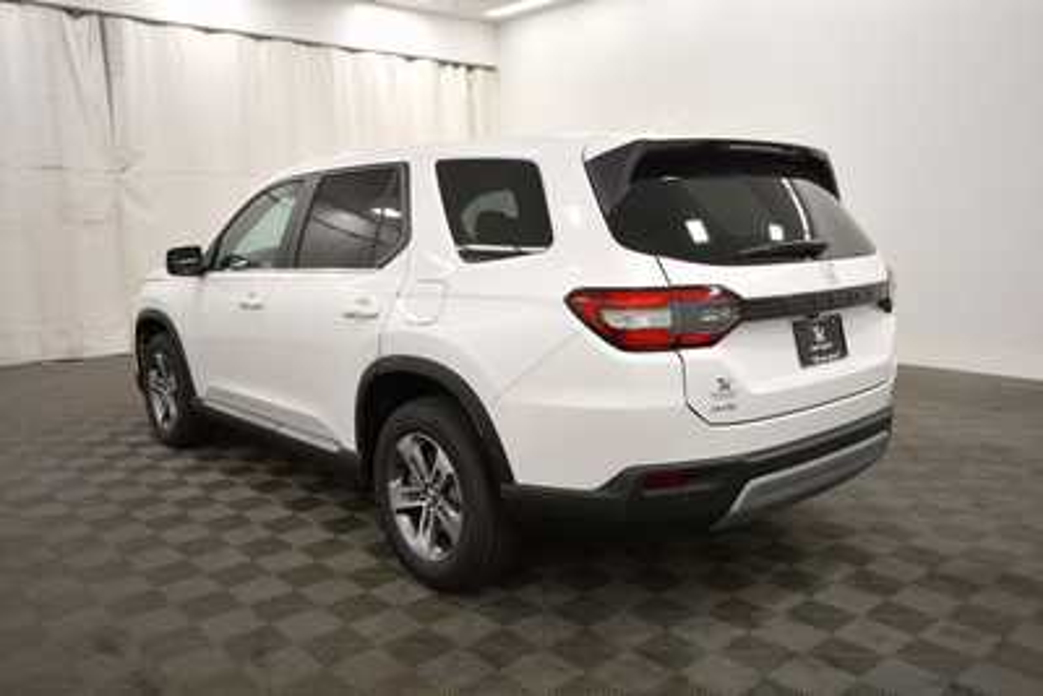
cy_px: 348
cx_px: 522
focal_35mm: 27
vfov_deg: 48.0
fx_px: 782
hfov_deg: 67.4
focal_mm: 18
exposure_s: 1/250
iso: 800
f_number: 5.3
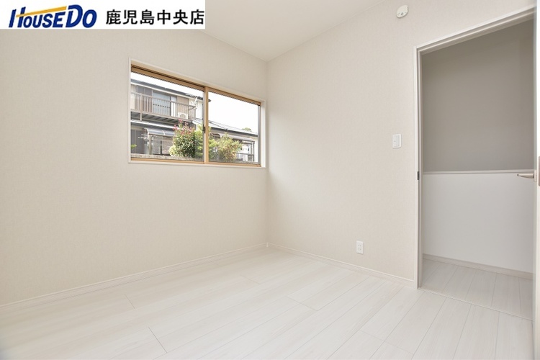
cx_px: 270
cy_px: 180
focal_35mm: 15
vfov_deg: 77.3
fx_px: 225
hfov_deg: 100.4
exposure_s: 1/200
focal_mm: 10
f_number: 5
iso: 160
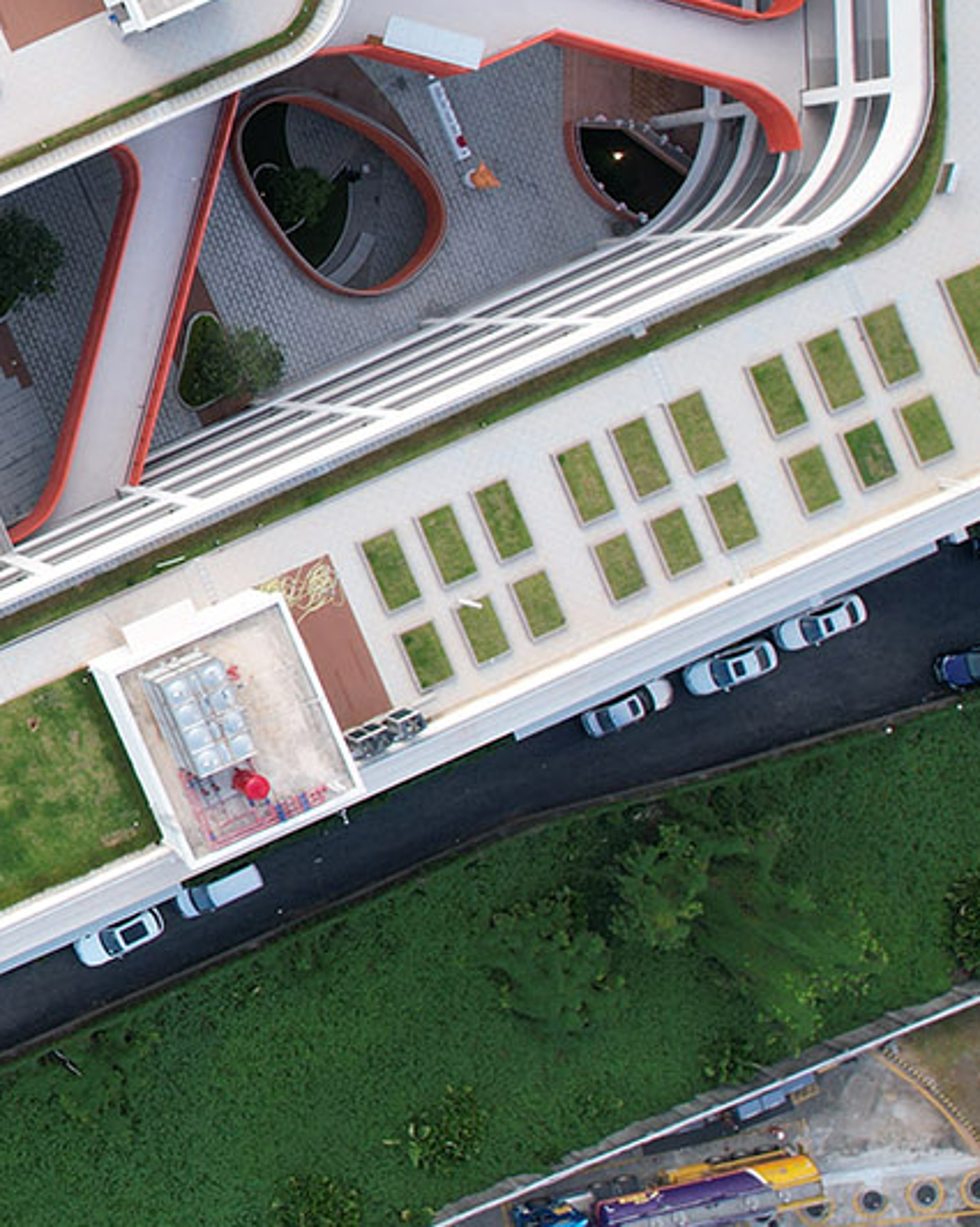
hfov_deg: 19.1
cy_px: 396
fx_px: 2395
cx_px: -643
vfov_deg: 28.5
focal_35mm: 66
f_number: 2.8
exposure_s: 1/350
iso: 100
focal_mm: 8.38
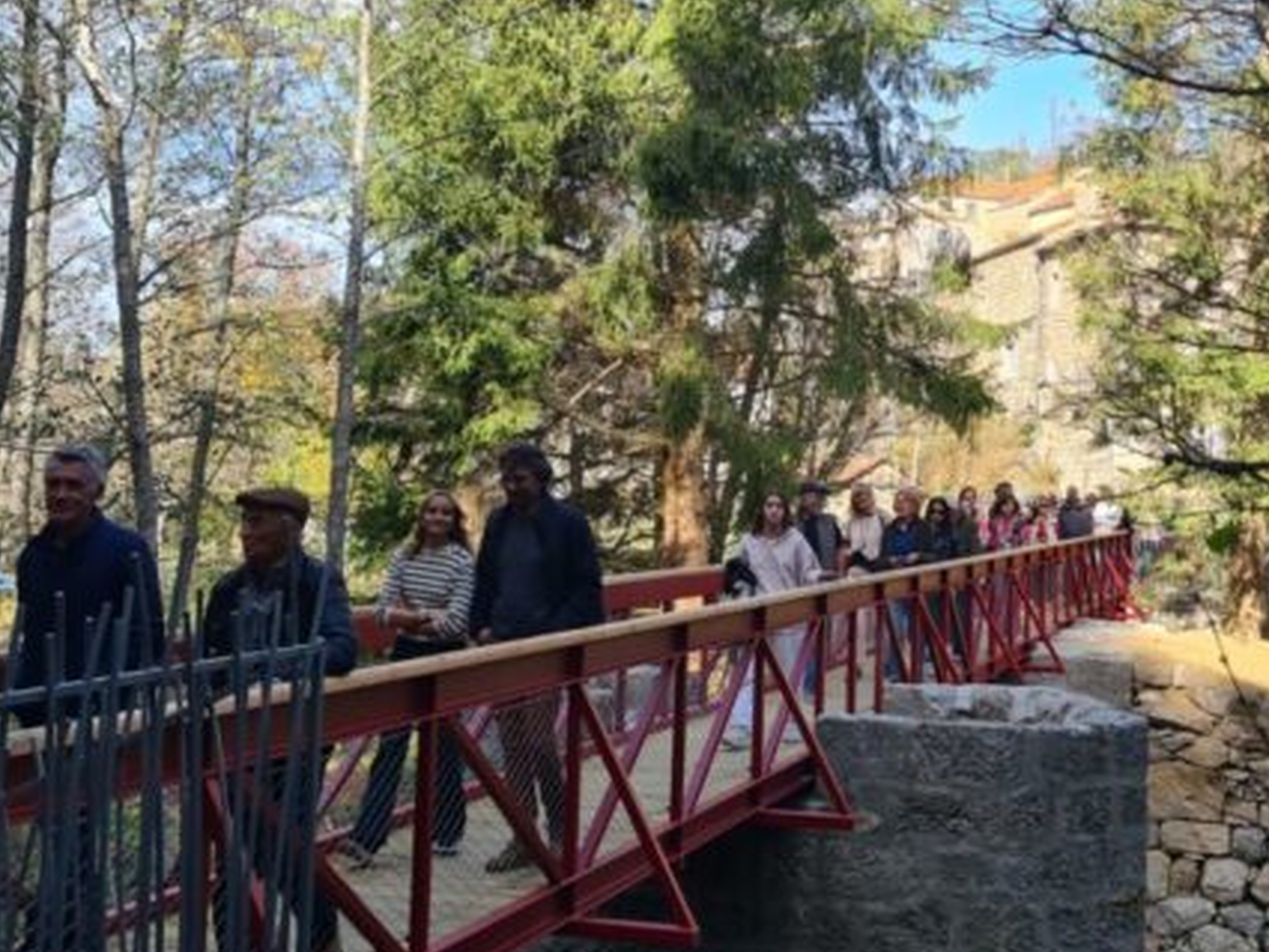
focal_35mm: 53
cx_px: 736
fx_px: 1943
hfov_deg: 36.1
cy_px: 343
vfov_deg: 27.4
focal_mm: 5.4
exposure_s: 1/792
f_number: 1.8
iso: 50
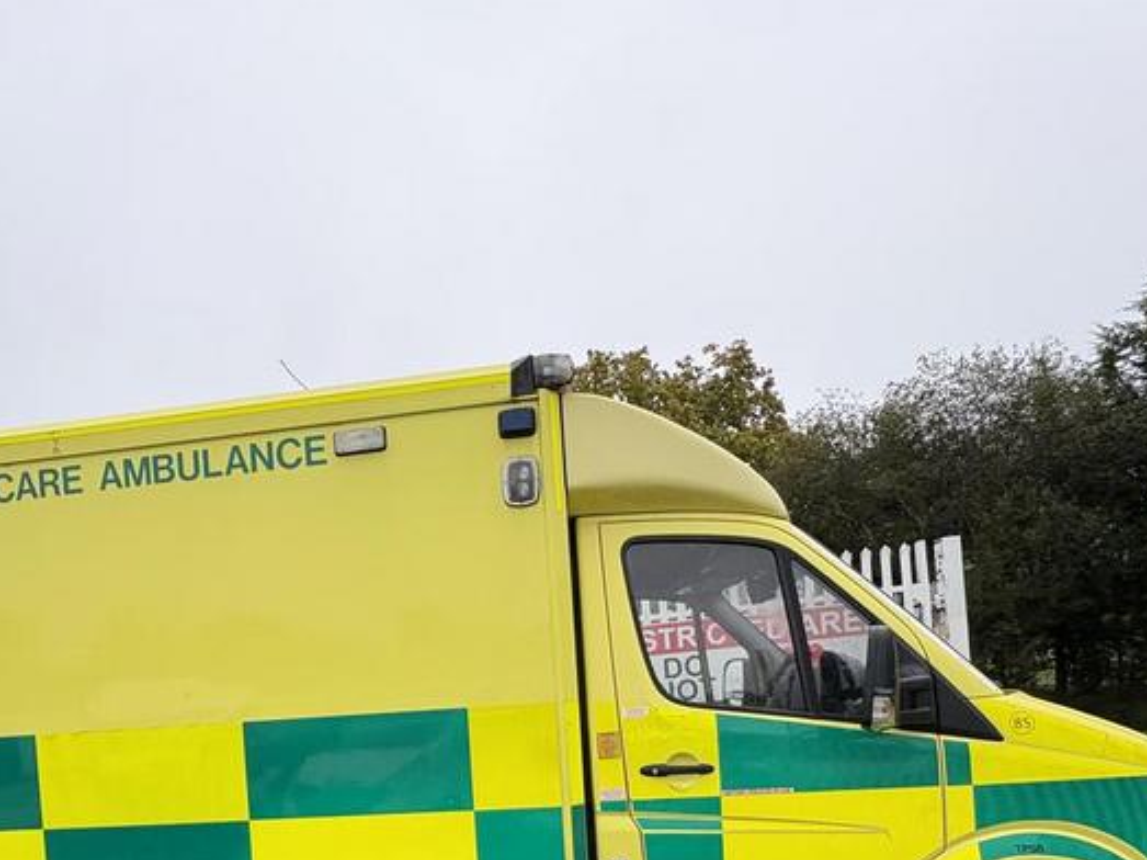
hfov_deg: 70.6
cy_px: 728
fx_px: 795
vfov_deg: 51.9
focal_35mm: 24
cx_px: 439
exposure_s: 1/287
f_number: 2.2
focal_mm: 2.22
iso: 40
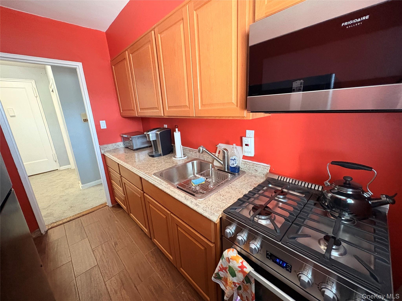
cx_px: 201
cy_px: 150
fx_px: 163
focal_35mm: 14
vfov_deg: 85.7
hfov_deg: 102.1
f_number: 2.2
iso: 1000
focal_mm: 2.22
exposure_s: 1/49
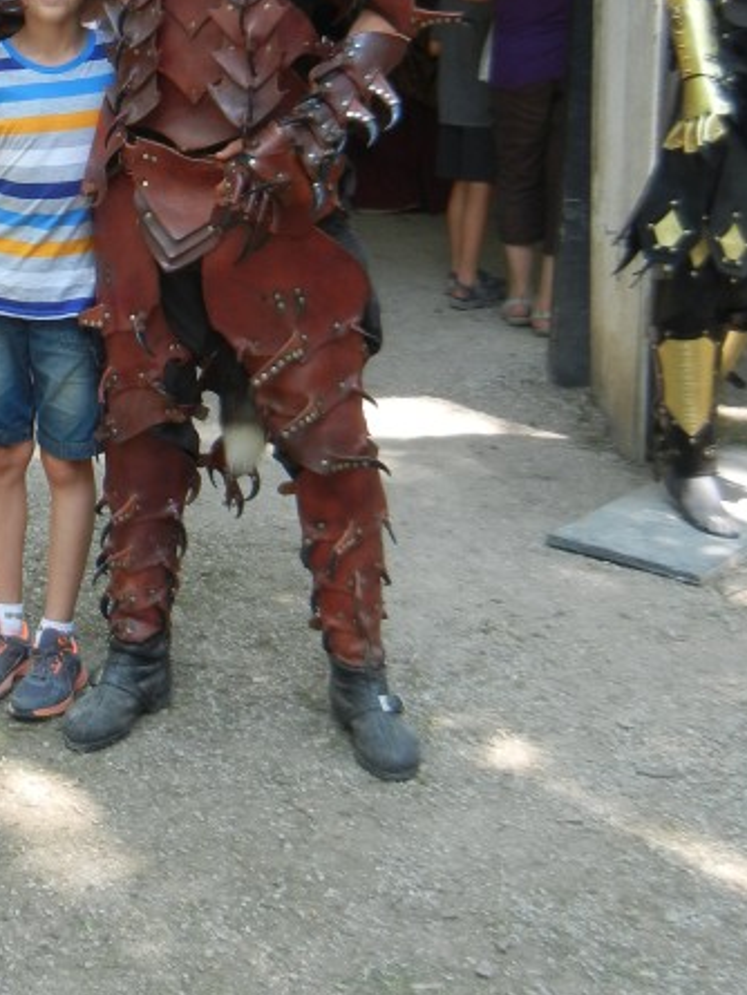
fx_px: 1984
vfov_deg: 27.4
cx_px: -13
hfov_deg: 20.6
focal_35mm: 69
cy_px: 154
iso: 160
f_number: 3.5
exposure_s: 1/68.1
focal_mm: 5.4
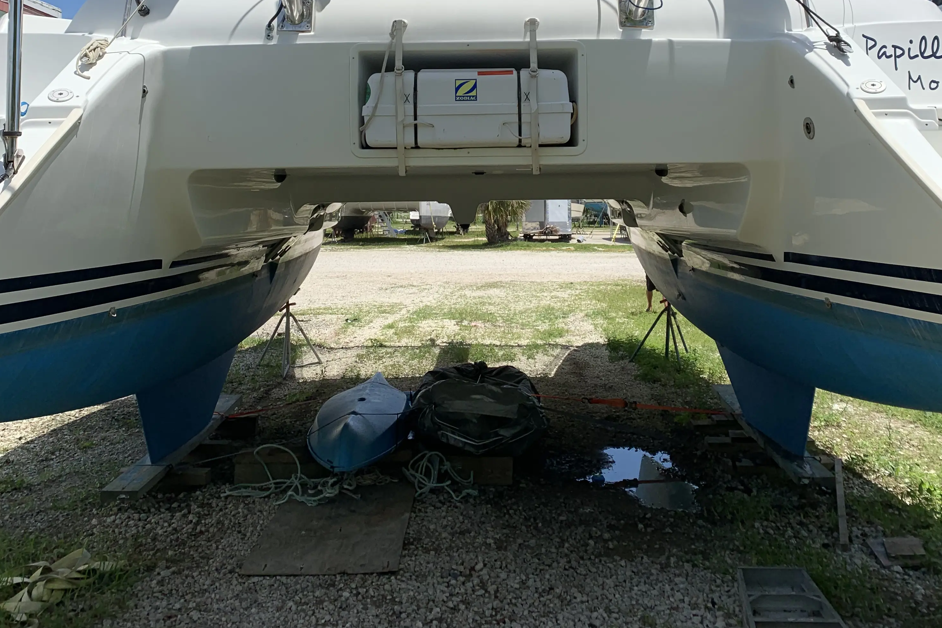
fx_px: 968
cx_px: 464
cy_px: 81
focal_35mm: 37
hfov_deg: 51.9
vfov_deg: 34.2
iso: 25
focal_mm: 4.25
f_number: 1.8
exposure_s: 1/2481
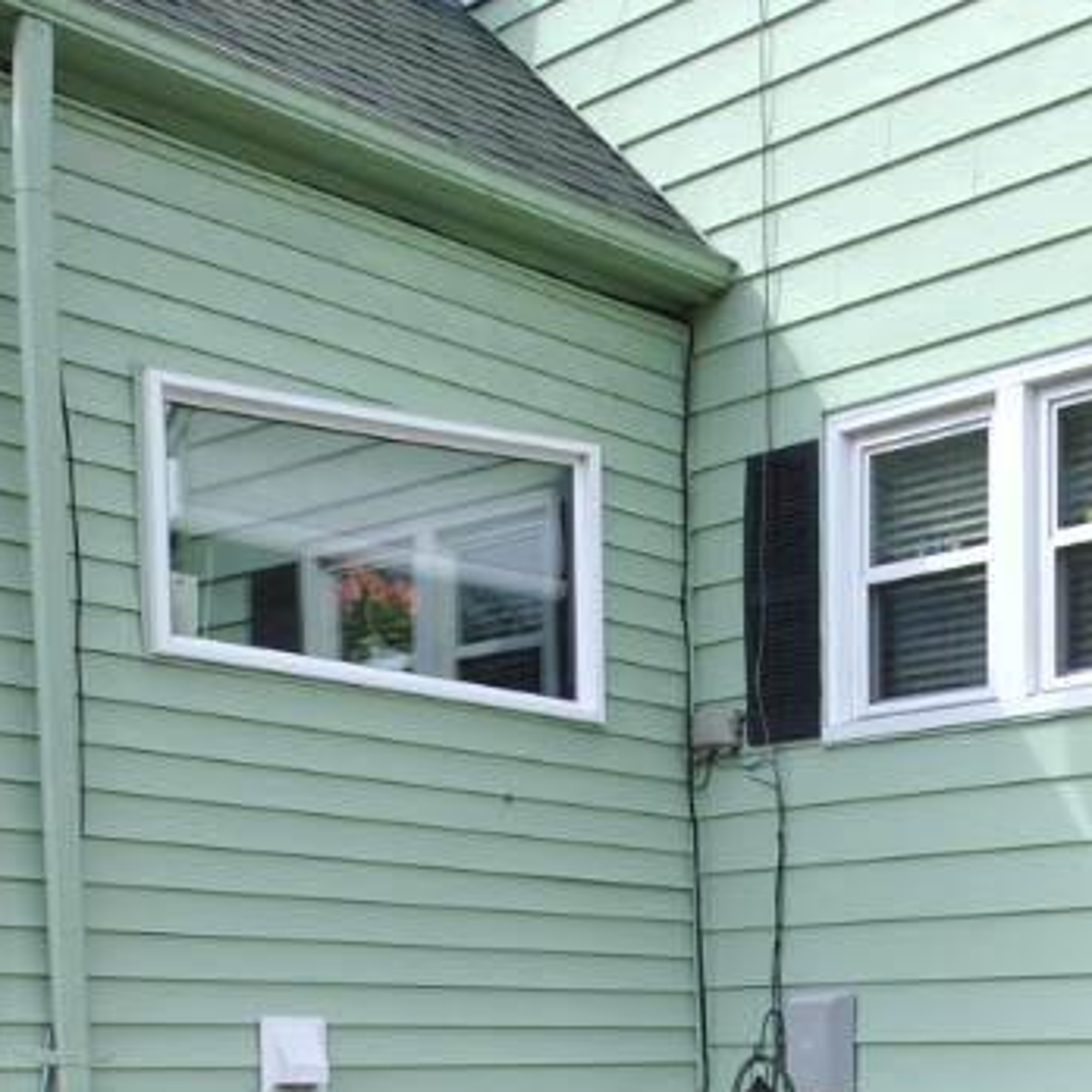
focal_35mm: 55
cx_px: 1189
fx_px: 1963
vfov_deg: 28.3
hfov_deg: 28.4
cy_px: 1192
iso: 100
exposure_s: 1/200
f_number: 7.1
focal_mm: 10
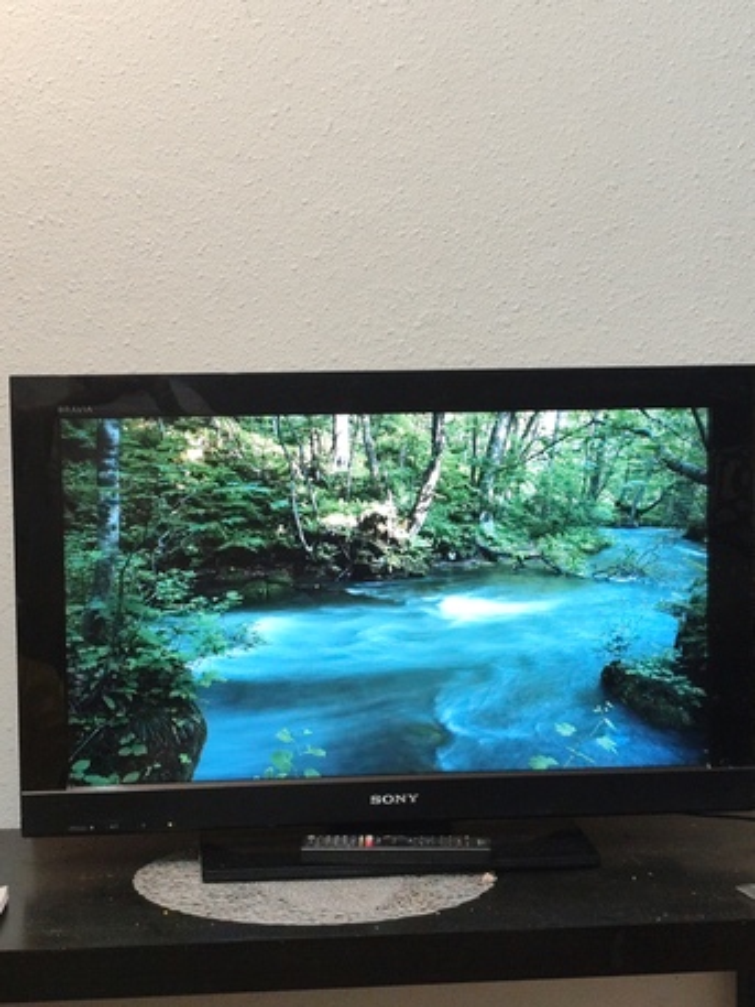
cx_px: 378
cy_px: 504
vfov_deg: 27.0
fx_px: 2093
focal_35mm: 72
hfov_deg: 20.4
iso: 400
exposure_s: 1/24
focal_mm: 6.19
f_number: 1.65
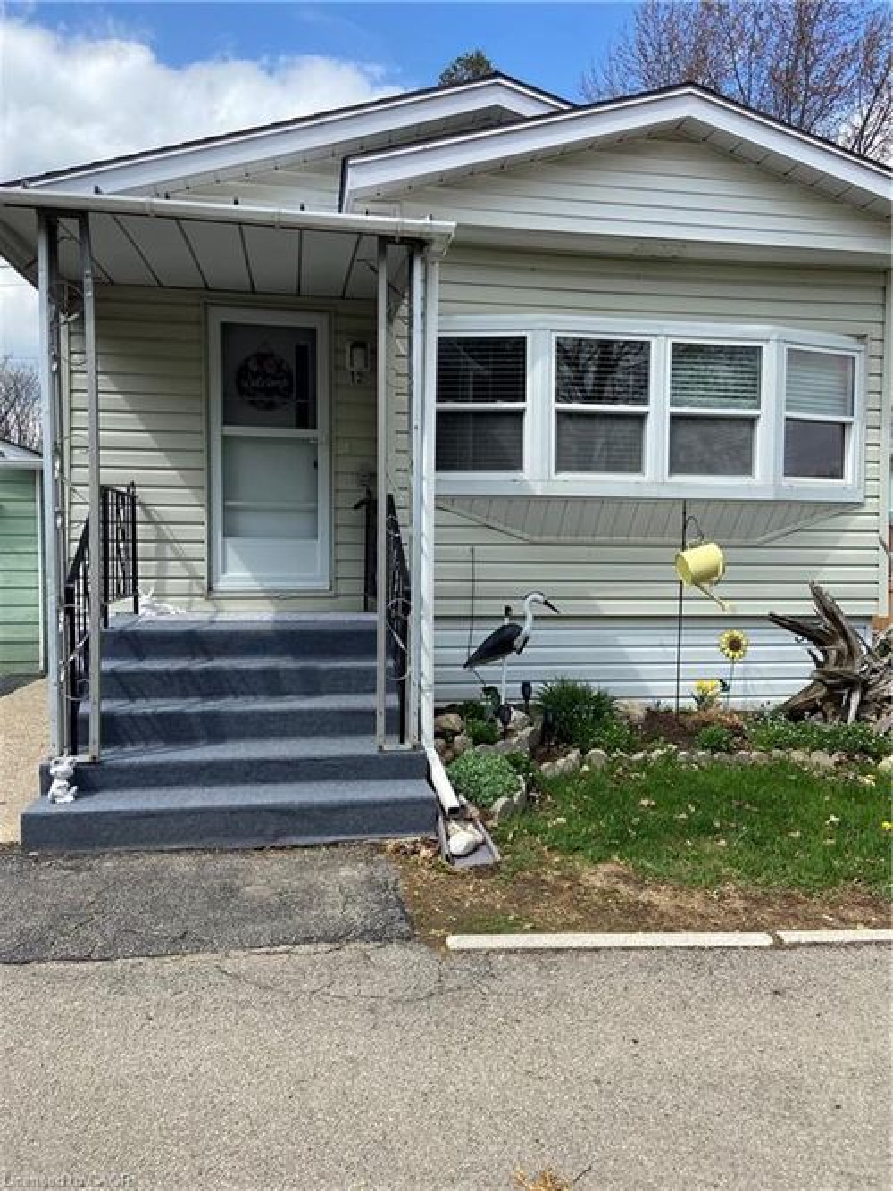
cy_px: 596
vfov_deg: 67.3
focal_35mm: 26
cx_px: 446
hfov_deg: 53.0
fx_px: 895
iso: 32
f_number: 1.8
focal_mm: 4.25
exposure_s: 1/1808
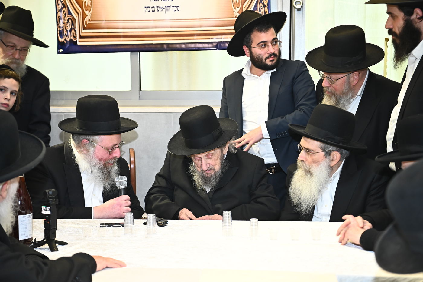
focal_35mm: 65
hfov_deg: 31.0
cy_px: 141
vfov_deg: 20.9
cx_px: 212
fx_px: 763
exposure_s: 1/200
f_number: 3.5
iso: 2000
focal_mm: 65
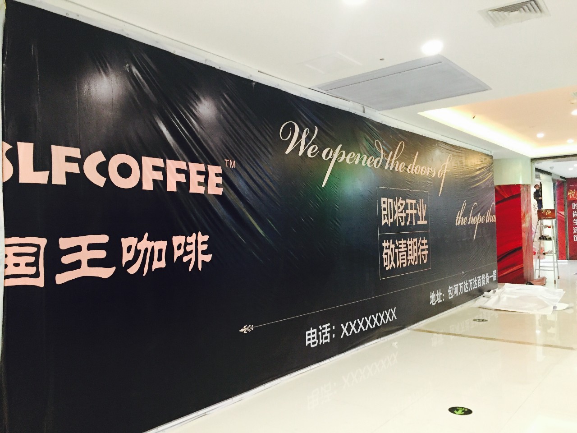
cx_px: 288
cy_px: 216
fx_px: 483
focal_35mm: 29
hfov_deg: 61.7
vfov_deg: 48.2
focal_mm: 4.15
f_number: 2.2
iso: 250
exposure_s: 1/33
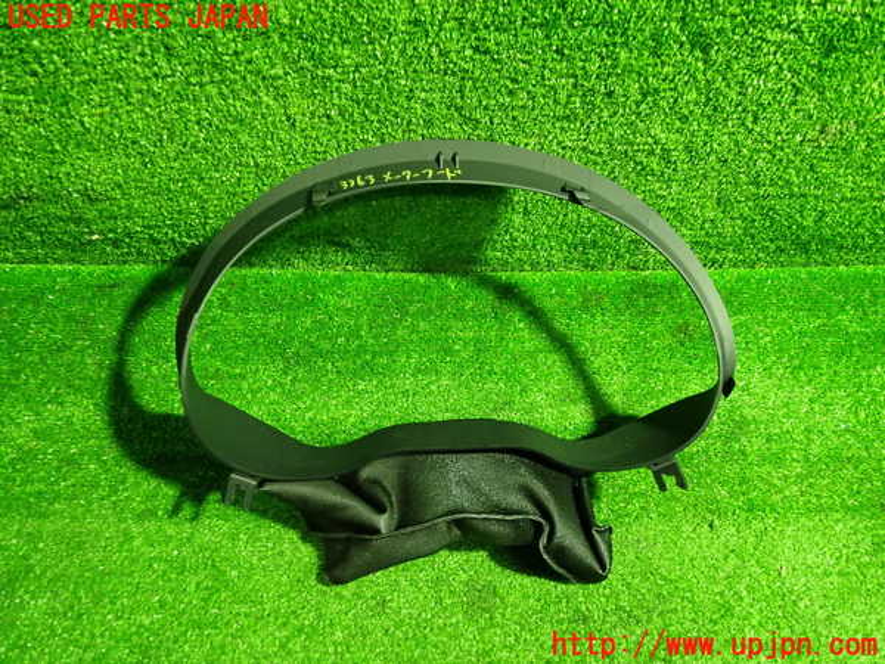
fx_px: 767
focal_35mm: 30
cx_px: 442
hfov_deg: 60.0
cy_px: 332
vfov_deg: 46.8
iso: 640
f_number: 2.3
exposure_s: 1/30
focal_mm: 5.4
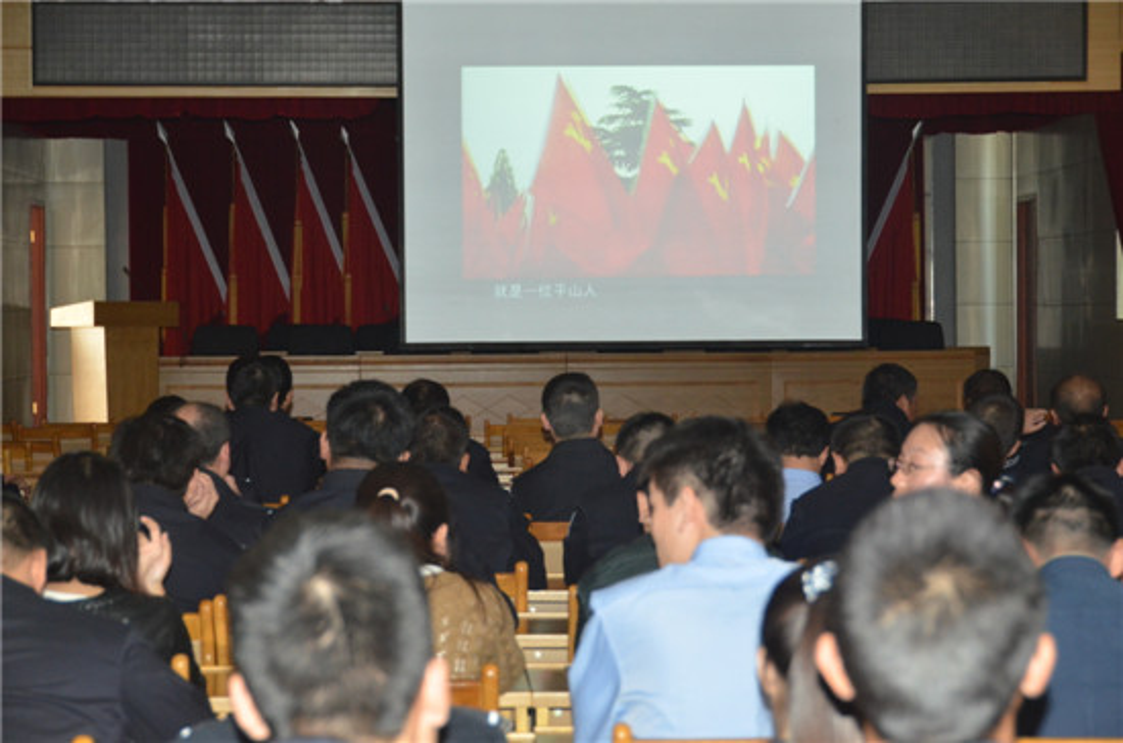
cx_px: 562
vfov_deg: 15.1
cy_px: 372
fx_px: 2801
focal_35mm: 90
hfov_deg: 22.7
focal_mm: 60
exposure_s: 1/60
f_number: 4.8
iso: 1600
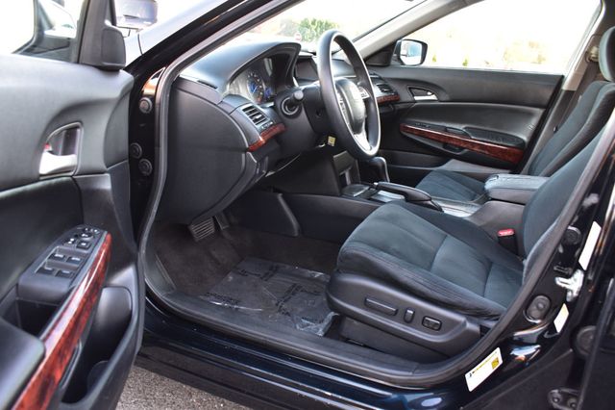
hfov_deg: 62.0
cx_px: 308
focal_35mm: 30
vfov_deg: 43.6
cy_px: 205
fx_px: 512
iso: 400
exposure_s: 1/15
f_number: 6.3
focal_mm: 20
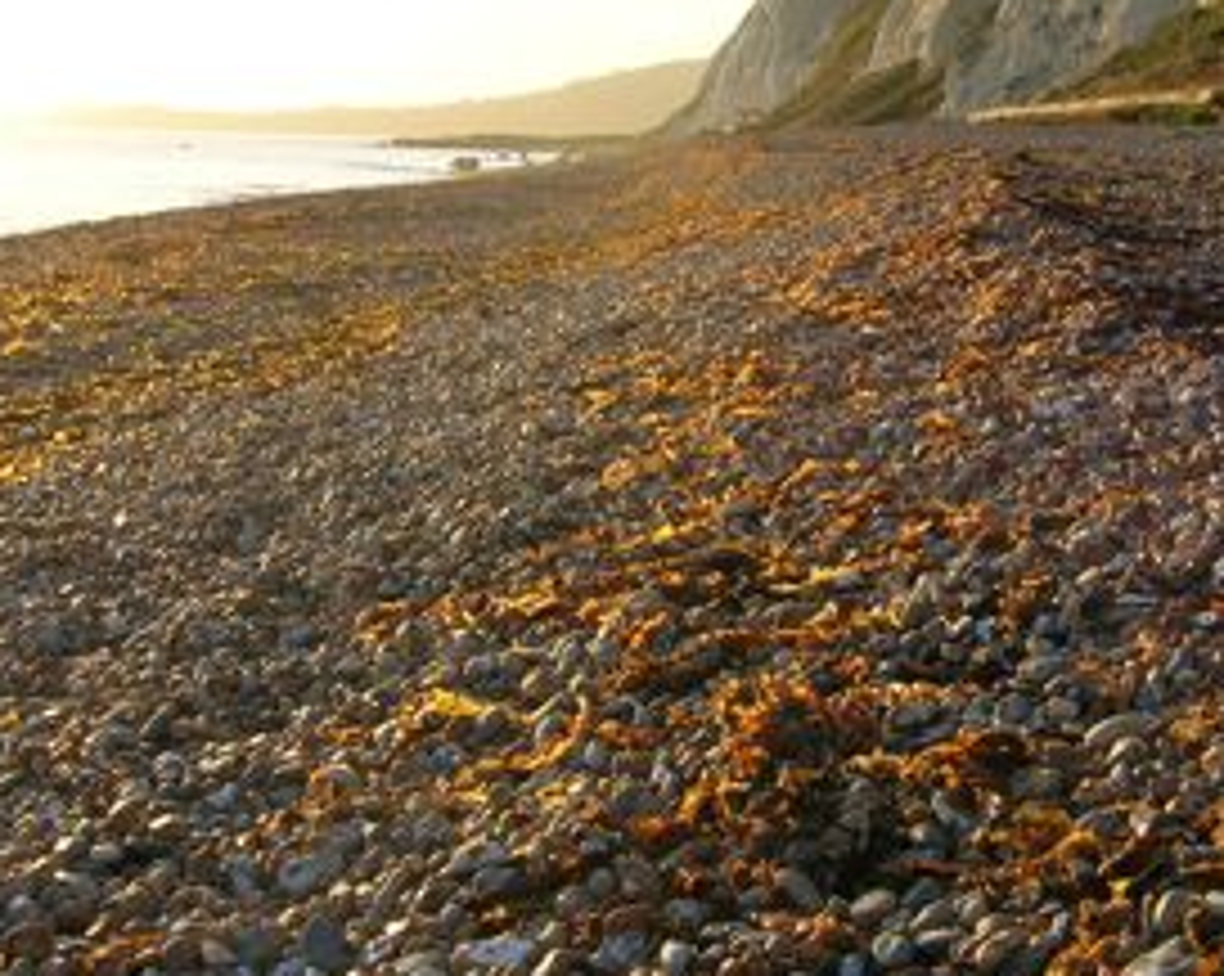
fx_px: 2207
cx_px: 932
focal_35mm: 61
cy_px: 405
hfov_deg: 30.4
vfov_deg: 24.9
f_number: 4.9
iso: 50
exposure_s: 1/148
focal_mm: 5.7
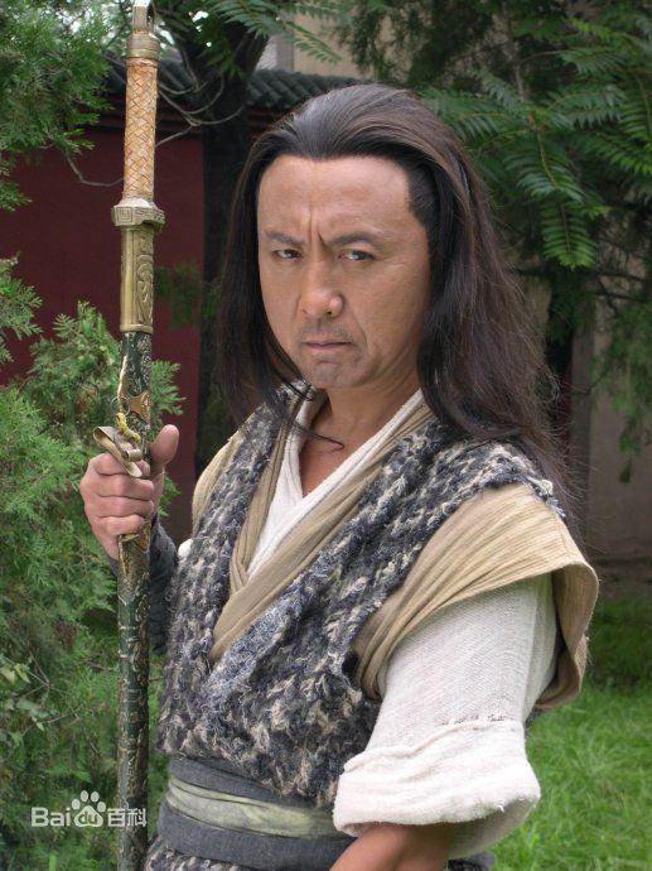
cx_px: 326
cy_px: 436
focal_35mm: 114
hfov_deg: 13.0
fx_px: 2865
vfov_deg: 17.3
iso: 100
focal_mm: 24
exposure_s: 1/99.9
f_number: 4.9
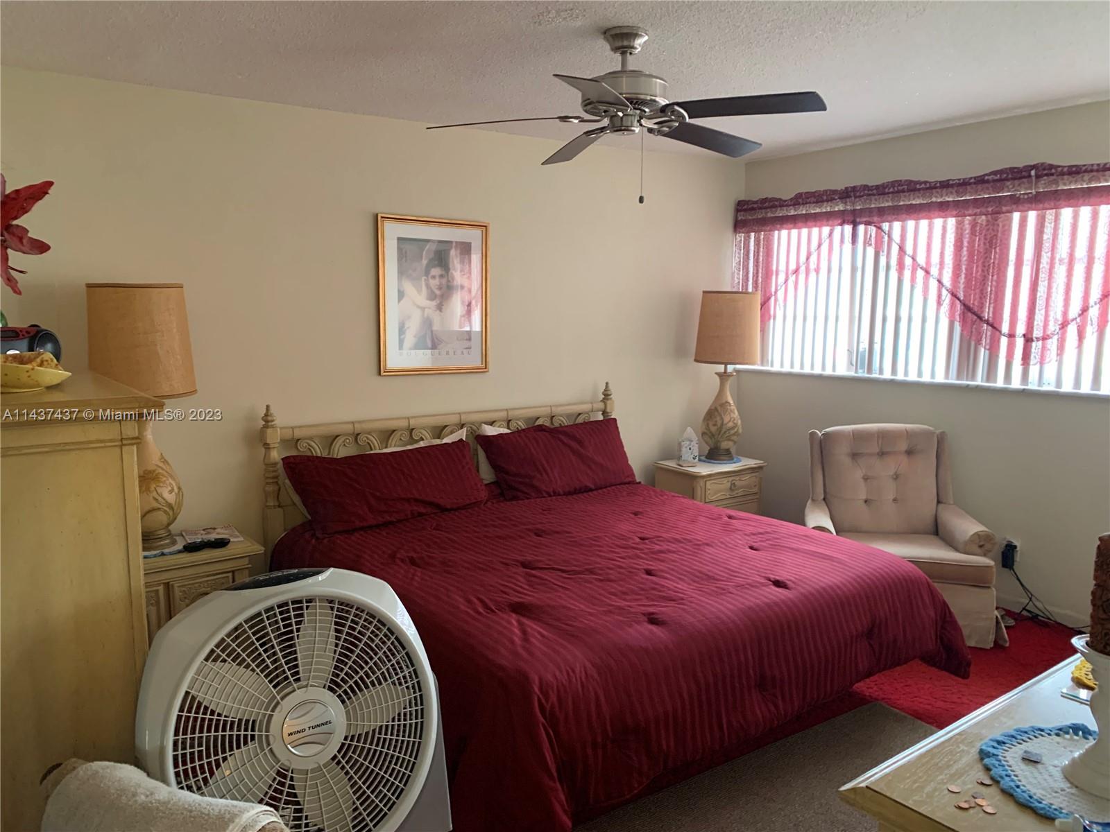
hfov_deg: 67.3
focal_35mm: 26
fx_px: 834
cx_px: 555
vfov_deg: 53.1
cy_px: 416
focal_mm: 4.25
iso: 320
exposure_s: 1/40
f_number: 1.8
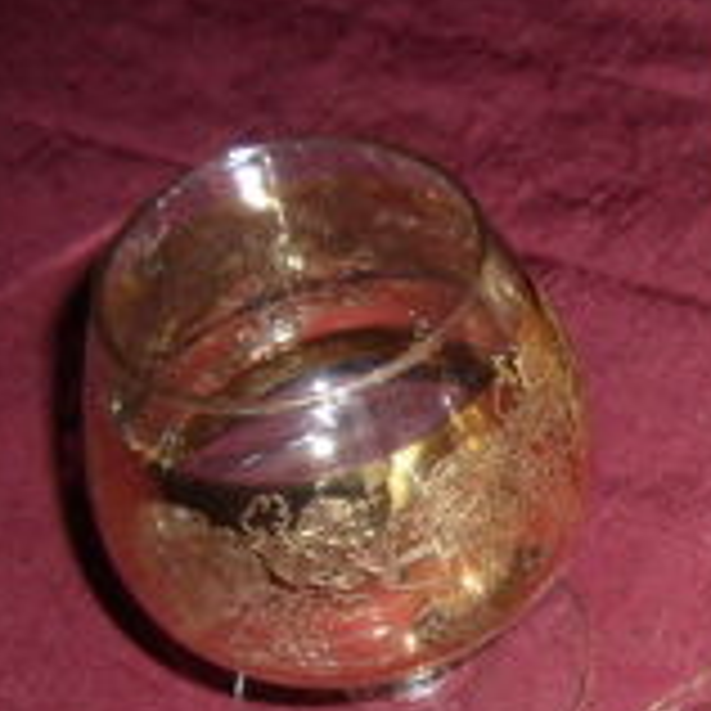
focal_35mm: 94
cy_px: 648
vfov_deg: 18.2
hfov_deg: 16.8
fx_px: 2184
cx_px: 1058
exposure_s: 1/45
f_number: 3.2
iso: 200
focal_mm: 6.3
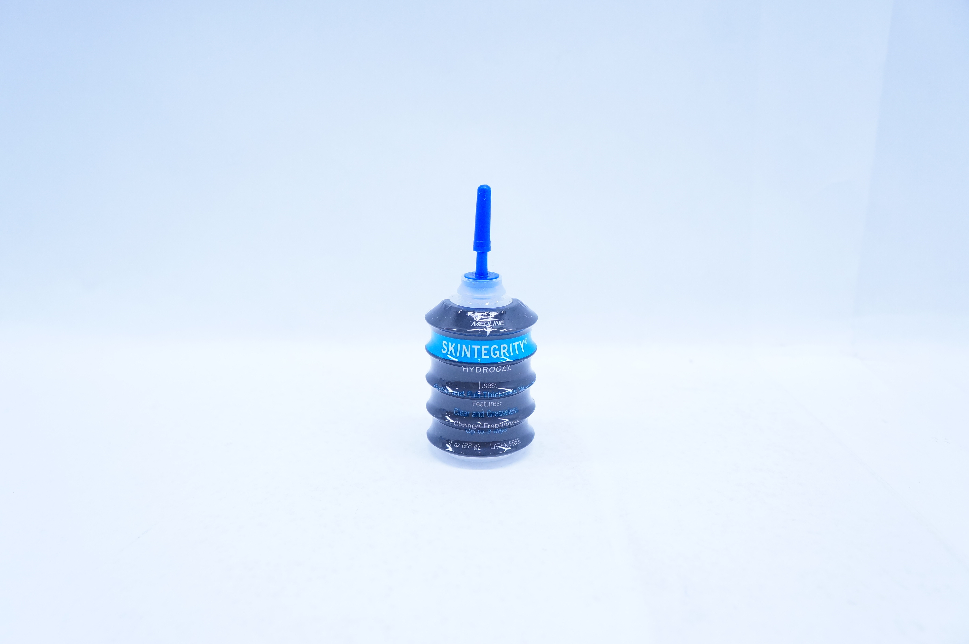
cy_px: 322
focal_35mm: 30
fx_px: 807
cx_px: 484
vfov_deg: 43.5
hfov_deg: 62.0
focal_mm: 20
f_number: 5
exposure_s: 1/160
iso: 800
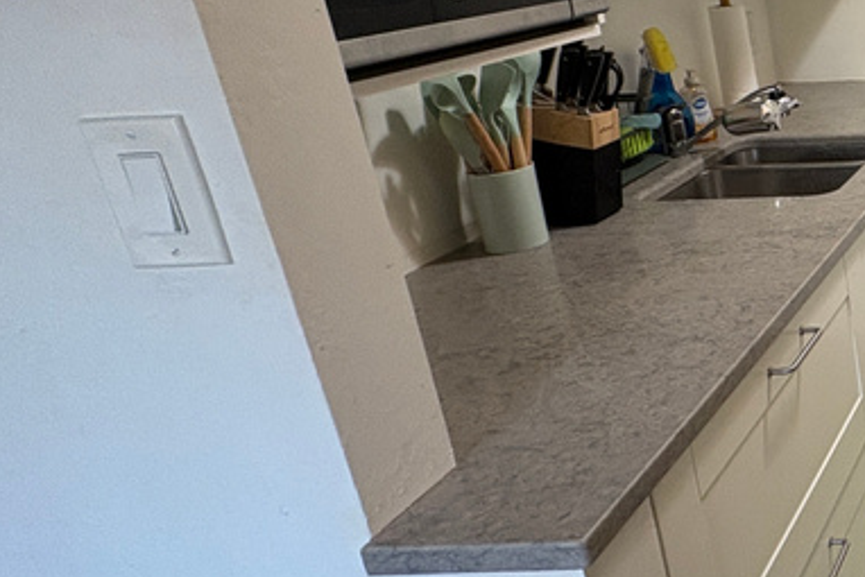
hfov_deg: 33.9
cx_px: 1150
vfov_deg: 33.8
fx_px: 937
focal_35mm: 39
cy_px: 174
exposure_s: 1/60
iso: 160
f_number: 2.2
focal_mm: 2.22
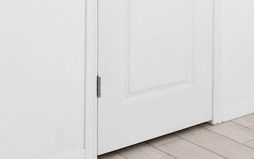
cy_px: -82
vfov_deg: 15.1
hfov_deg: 22.2
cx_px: 358
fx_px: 554
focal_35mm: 80
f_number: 8
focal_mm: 14
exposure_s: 1/6
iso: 800
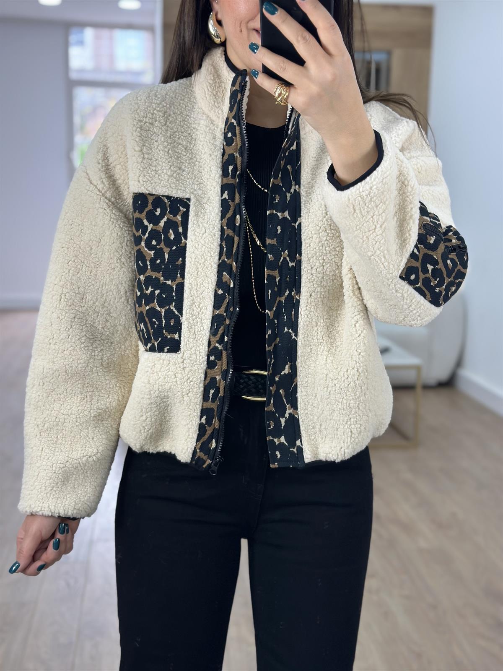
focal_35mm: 48
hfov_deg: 30.3
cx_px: 252
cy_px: 336
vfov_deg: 39.7
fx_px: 930
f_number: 1.78
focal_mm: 6.86
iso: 80
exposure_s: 1/141
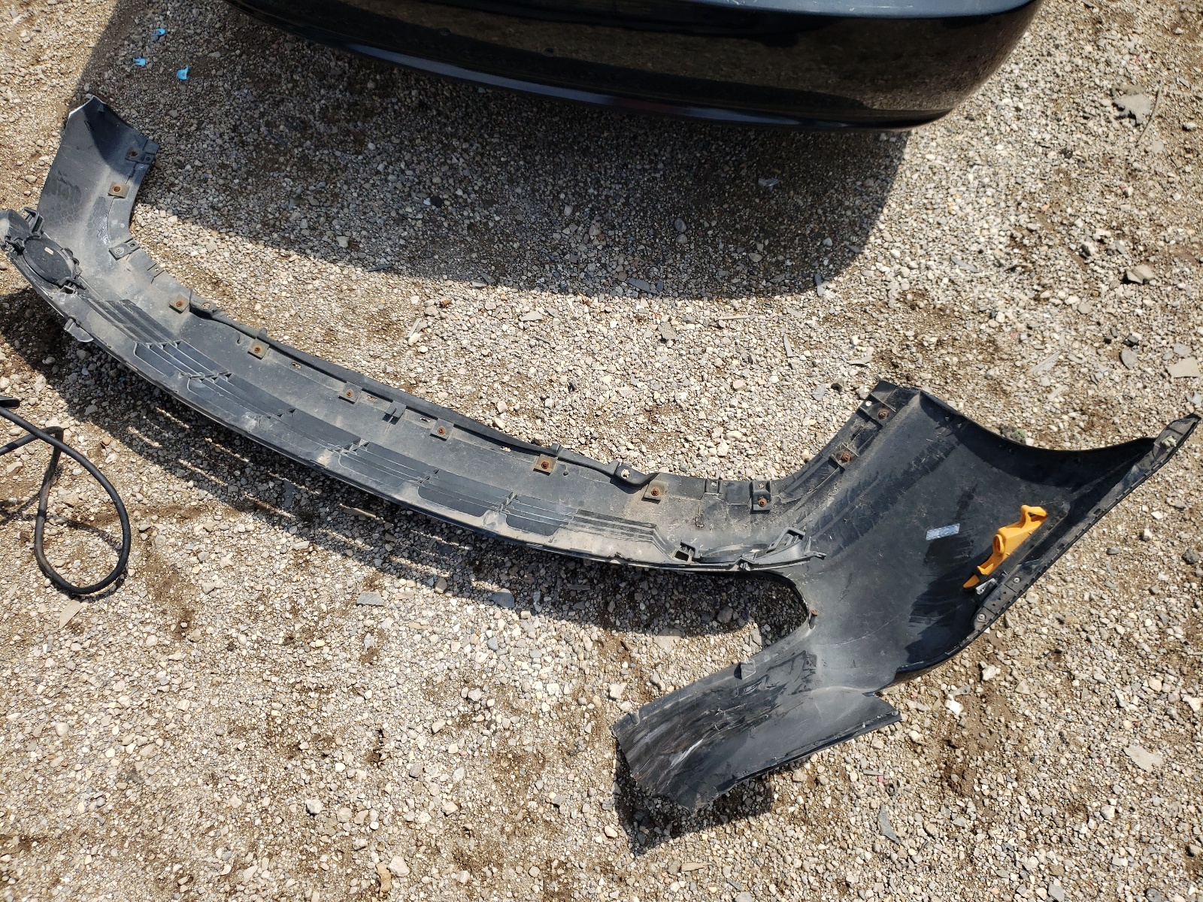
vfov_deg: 53.1
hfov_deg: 67.3
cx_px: 602
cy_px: 451
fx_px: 904
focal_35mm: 26
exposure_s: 1/2000
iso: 50
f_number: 1.5
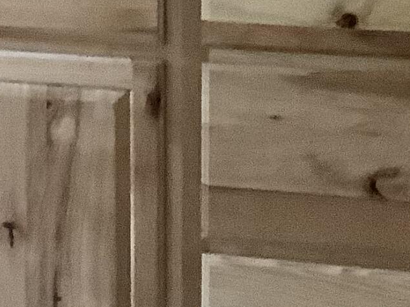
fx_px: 1740
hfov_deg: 11.8
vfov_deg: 9.6
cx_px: -444
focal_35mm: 147
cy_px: -231
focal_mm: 3.3
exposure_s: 1/30
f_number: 2.4
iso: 800
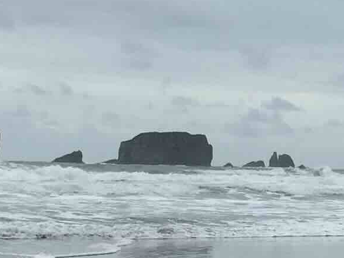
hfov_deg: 12.2
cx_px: 220
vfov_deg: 9.2
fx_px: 1610
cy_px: 124
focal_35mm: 162
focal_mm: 4.15
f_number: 2.2
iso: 32
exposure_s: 1/1099
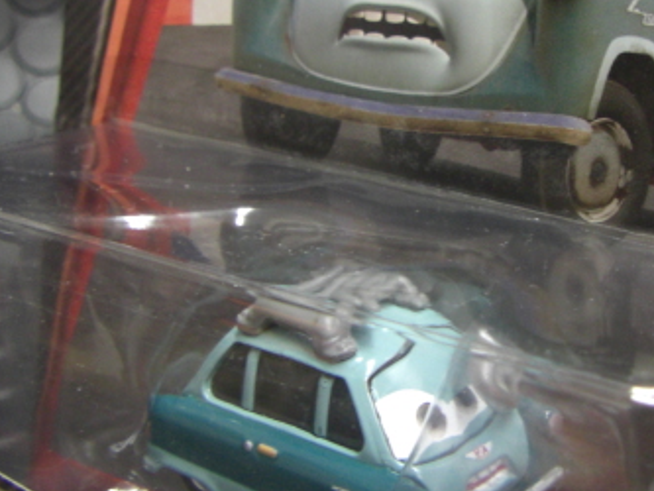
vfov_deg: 20.2
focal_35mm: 73
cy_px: 206
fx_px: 1380
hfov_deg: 26.5
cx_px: 446
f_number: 3.4
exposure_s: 1/13
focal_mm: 6.3
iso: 200
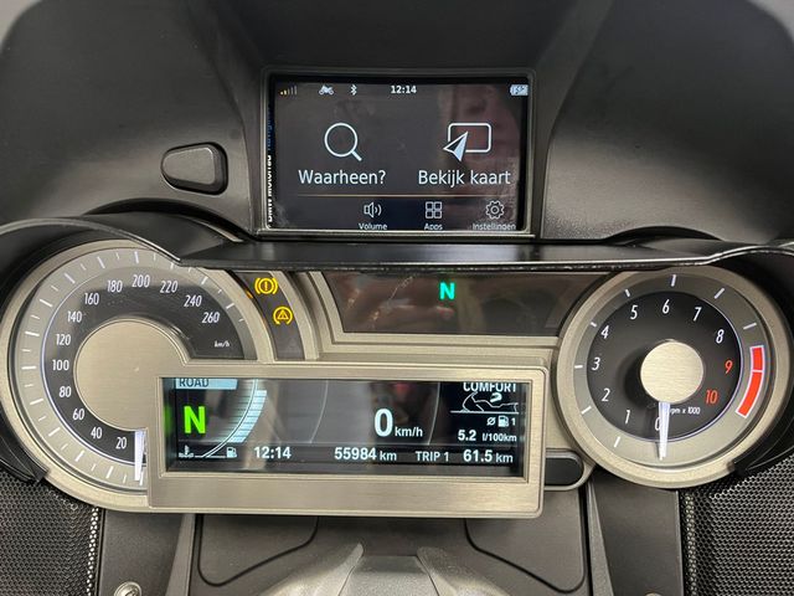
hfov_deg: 67.3
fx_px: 596
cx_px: 397
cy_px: 298
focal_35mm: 26
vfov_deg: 53.1
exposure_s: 1/50
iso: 400
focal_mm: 5.1
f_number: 1.6
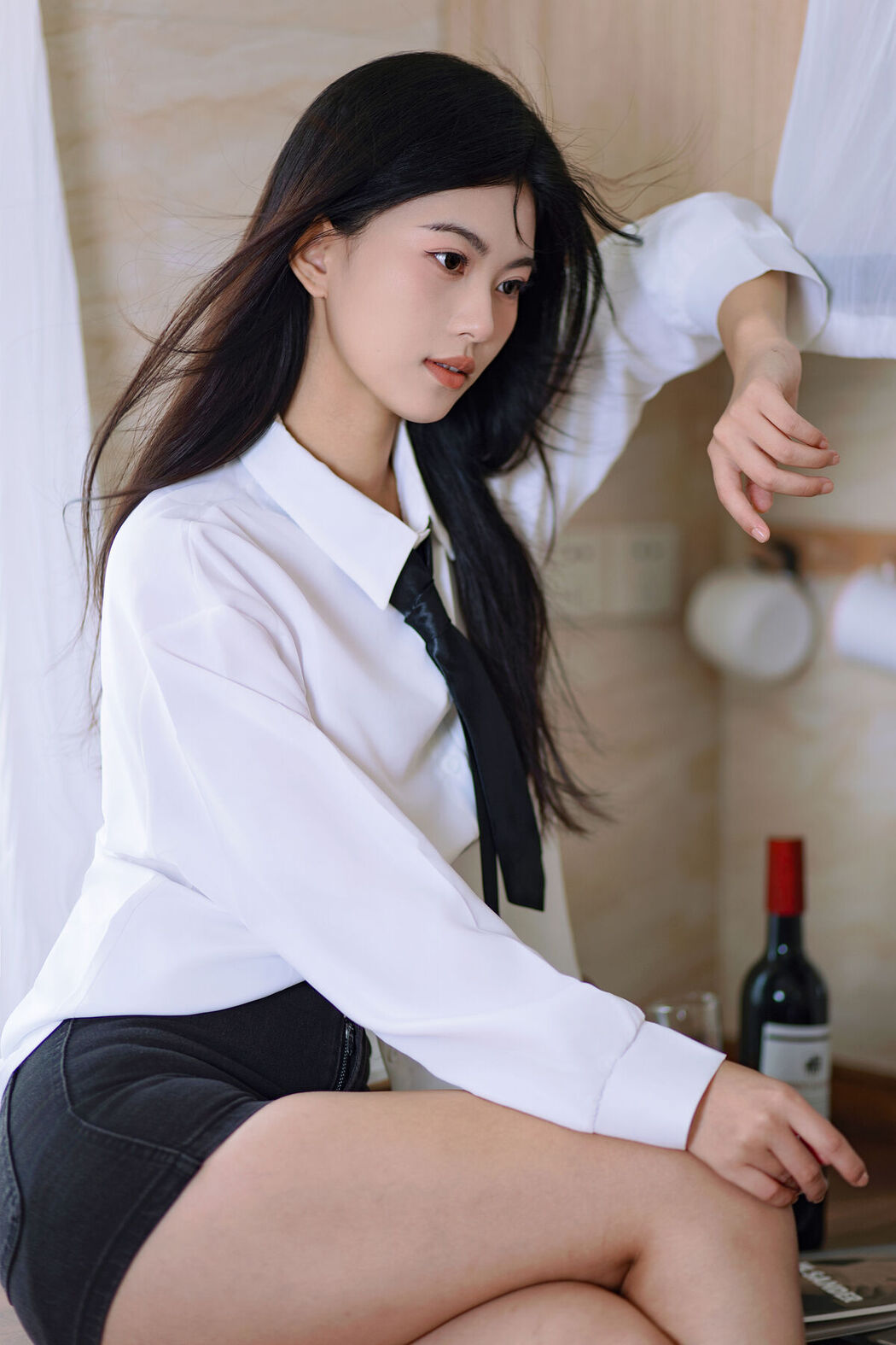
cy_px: 672
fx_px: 3173
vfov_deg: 23.9
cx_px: 448
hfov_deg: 16.1
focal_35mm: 85
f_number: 1.8
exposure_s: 1/100
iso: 125
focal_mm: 85
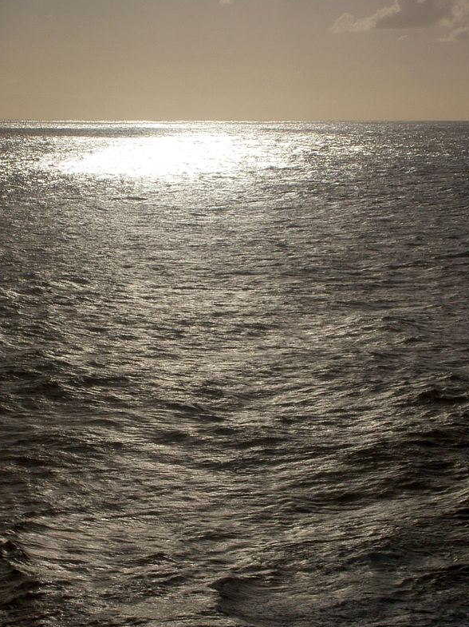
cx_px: 250
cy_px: 336
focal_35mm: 117
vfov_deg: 16.8
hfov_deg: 12.7
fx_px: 2115
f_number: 8.3
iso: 50
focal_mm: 16.8
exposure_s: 1/2000
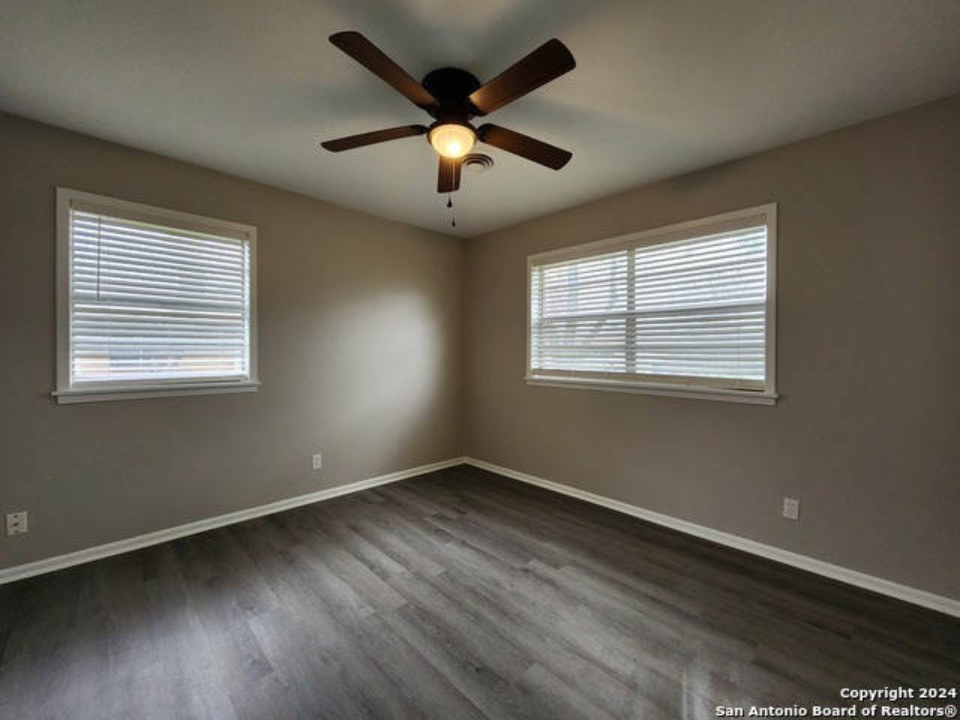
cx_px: 480
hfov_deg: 106.2
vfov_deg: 89.9
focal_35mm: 13
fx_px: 361
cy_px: 360
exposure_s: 1/60
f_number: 2.2
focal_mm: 2.2
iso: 200
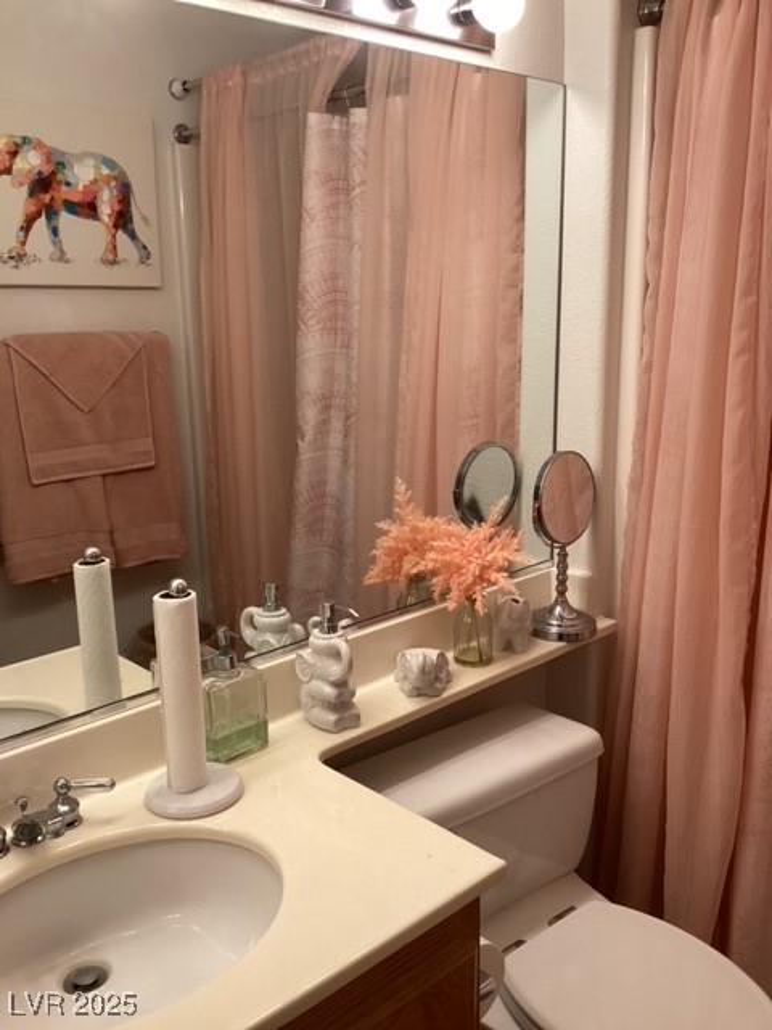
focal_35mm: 31
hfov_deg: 45.4
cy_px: 515
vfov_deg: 58.4
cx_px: 386
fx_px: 922
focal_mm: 3.3
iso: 100
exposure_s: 1/120
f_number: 2.4
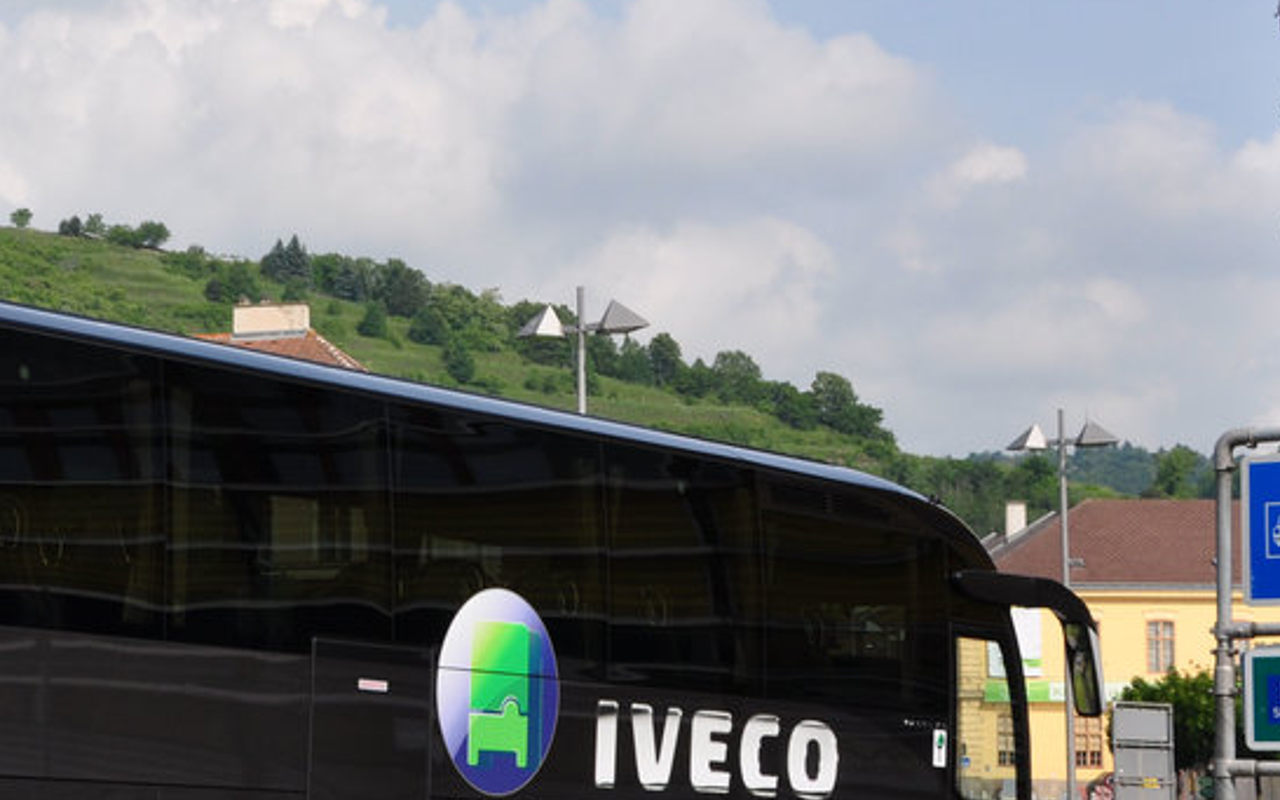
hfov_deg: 21.6
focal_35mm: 94
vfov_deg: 13.9
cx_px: 129
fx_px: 3278
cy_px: 487
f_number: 9
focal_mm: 28
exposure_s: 1/320
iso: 200
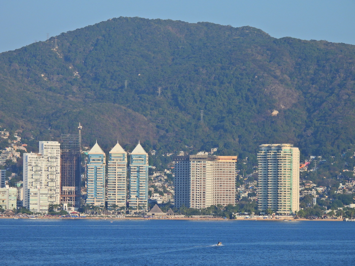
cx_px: 178
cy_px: 133
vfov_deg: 5.7
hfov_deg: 7.6
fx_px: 2666
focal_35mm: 260
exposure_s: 1/1000
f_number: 4.5
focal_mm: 46.4
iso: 100
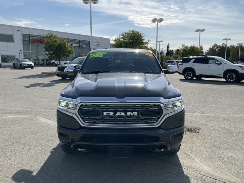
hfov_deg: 61.7
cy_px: 92
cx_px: 122
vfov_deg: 48.2
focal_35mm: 29
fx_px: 204
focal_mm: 3
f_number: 1.8
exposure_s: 1/2667
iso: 25
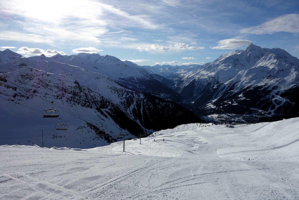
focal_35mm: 28
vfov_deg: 46.4
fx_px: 233
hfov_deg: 65.5
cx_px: 150
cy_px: 100
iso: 125
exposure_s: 1/800
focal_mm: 10.4
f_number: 7.1
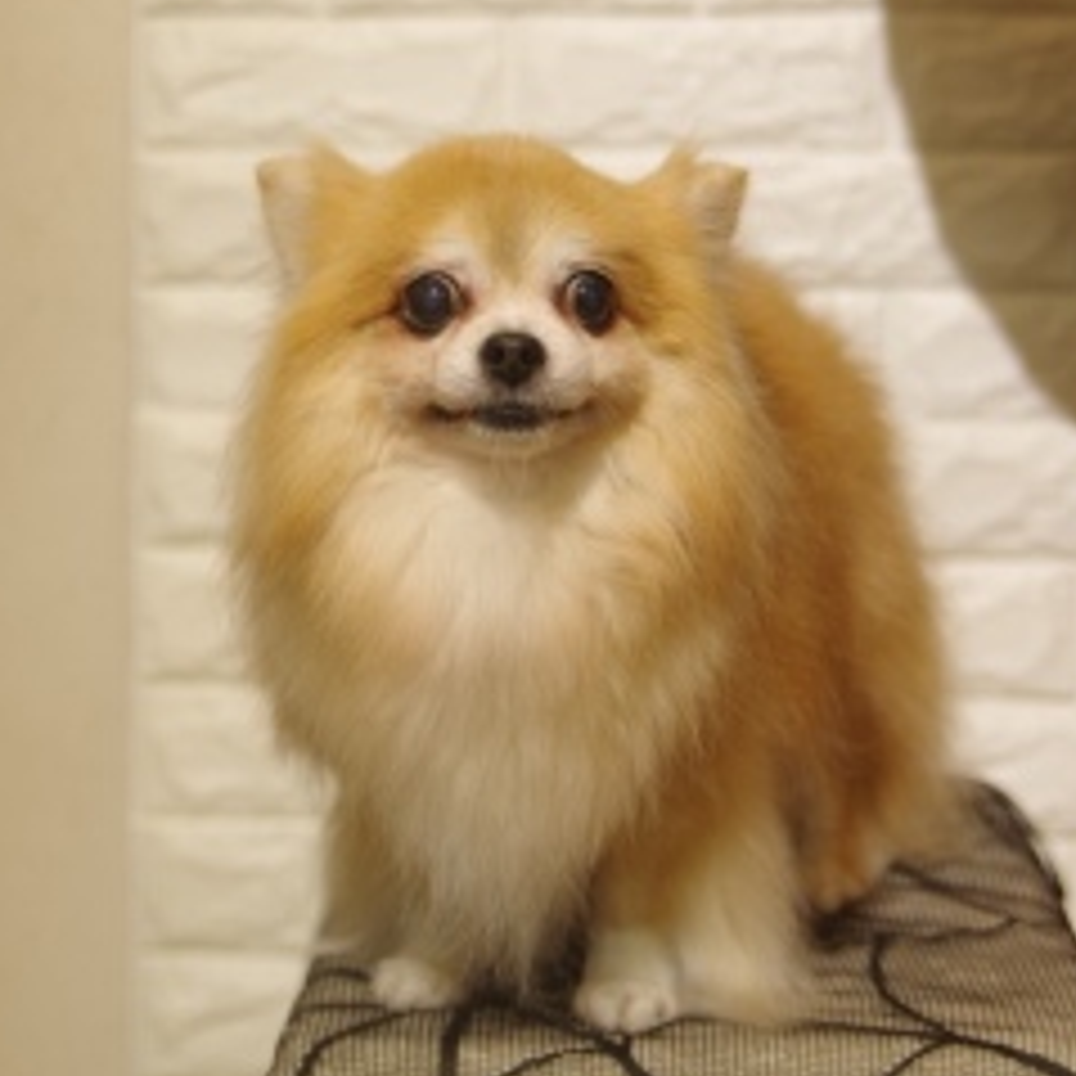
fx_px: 2849
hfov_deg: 21.4
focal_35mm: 81
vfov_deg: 21.3
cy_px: 333
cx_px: 585
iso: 320
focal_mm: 38
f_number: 3.2
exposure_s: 1/125
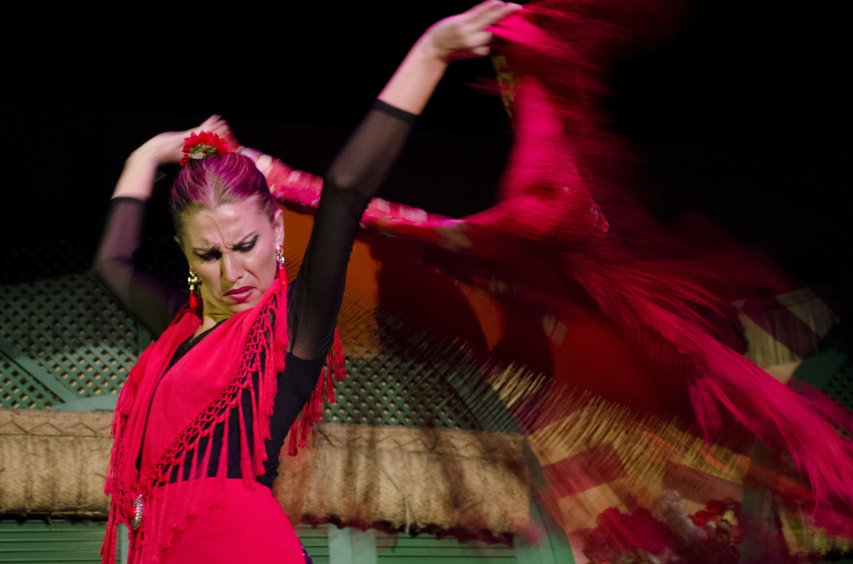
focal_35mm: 101
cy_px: 278
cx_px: 423
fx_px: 2388
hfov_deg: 20.3
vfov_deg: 13.5
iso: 3200
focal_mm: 60
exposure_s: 1/50
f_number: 5
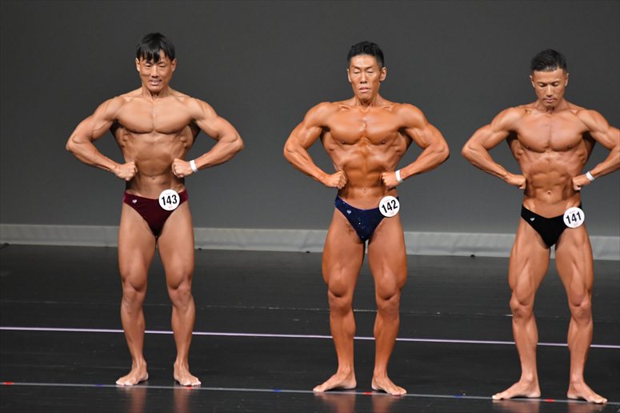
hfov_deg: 5.5
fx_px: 6455
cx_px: 310
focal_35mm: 375
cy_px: 206
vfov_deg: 3.7
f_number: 5.6
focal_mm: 250
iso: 4000
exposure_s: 1/400
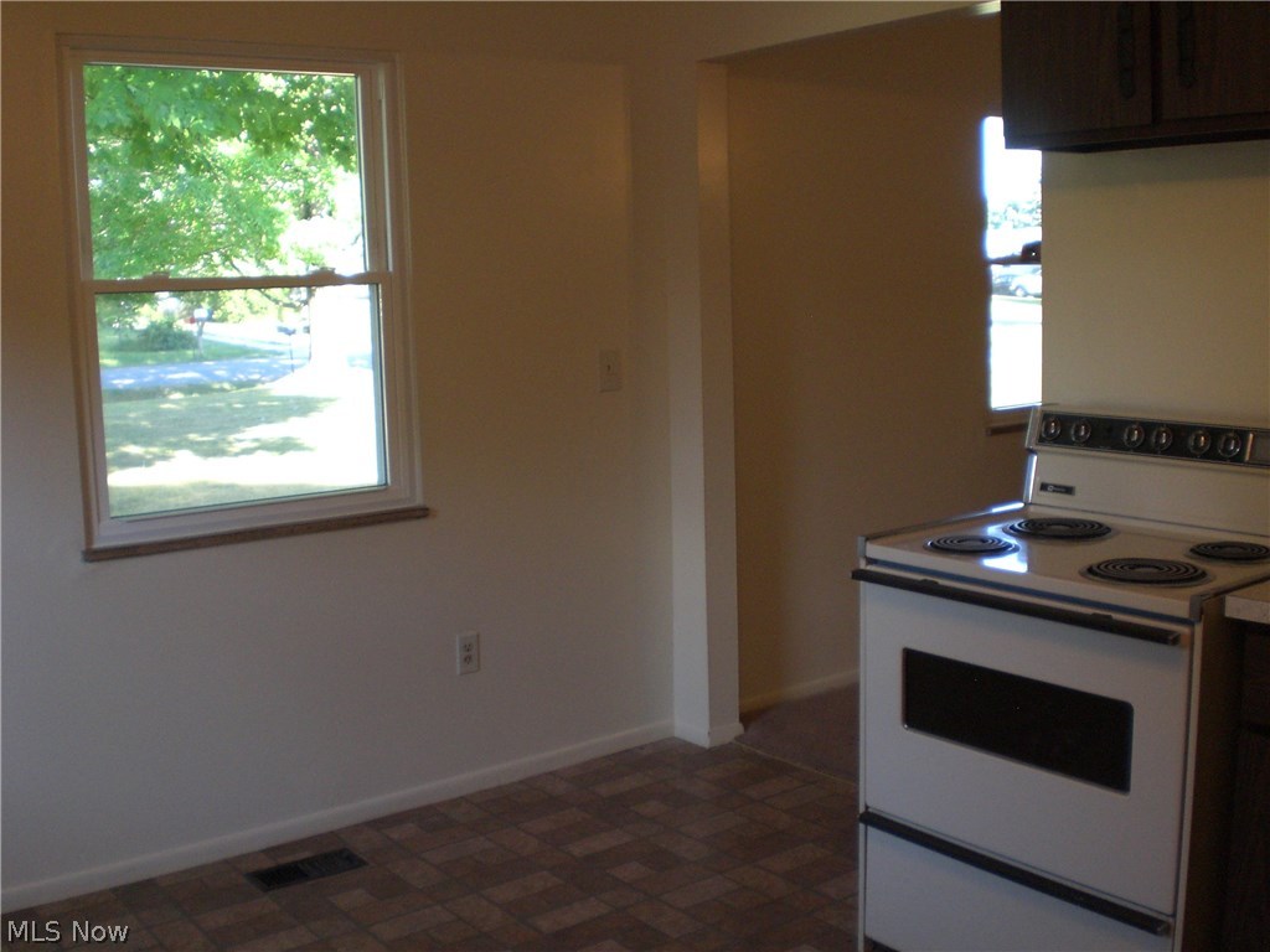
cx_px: 635
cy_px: 476
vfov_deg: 37.7
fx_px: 1394
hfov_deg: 49.0
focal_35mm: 38
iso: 200
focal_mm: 6.3
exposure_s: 1/80
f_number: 3.1
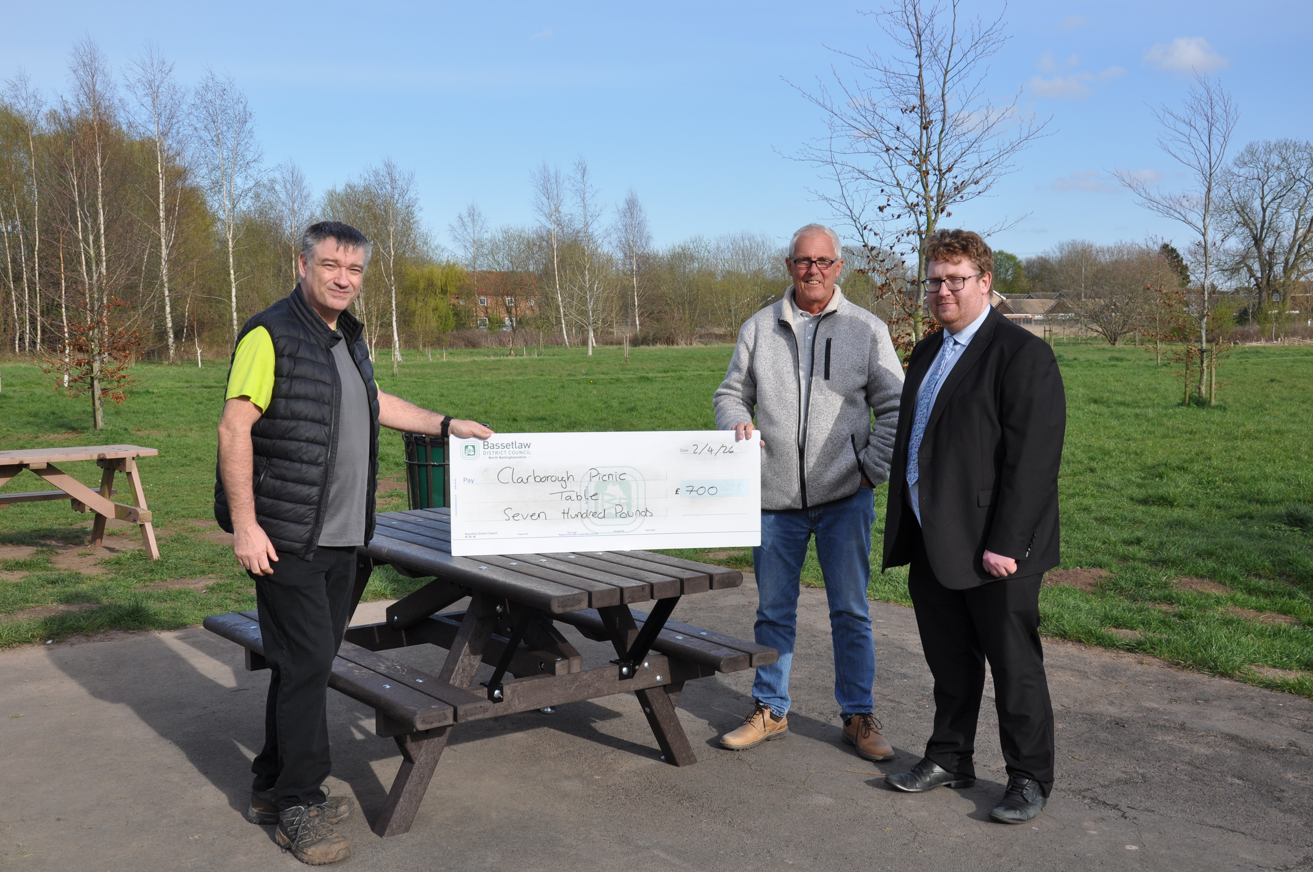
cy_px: 436
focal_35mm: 38
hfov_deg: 51.3
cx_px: 656
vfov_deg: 35.4
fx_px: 1366
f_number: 9
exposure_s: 1/320
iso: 200
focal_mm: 25
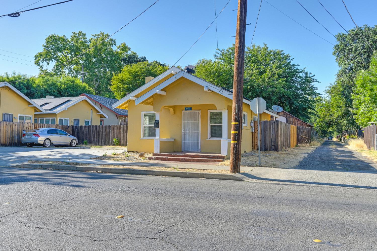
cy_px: 126
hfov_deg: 62.0
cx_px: 188
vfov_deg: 43.6
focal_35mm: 30
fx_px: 314
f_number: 10
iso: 500
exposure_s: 1/400
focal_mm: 30
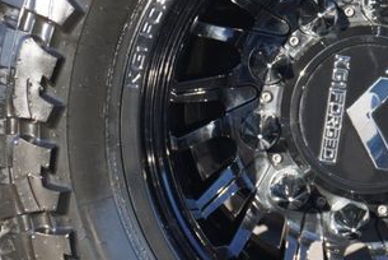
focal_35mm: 131
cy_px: 105
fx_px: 1413
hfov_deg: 15.5
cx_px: 321
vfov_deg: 10.5
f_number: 5.6
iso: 100
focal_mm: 26
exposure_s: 1/100
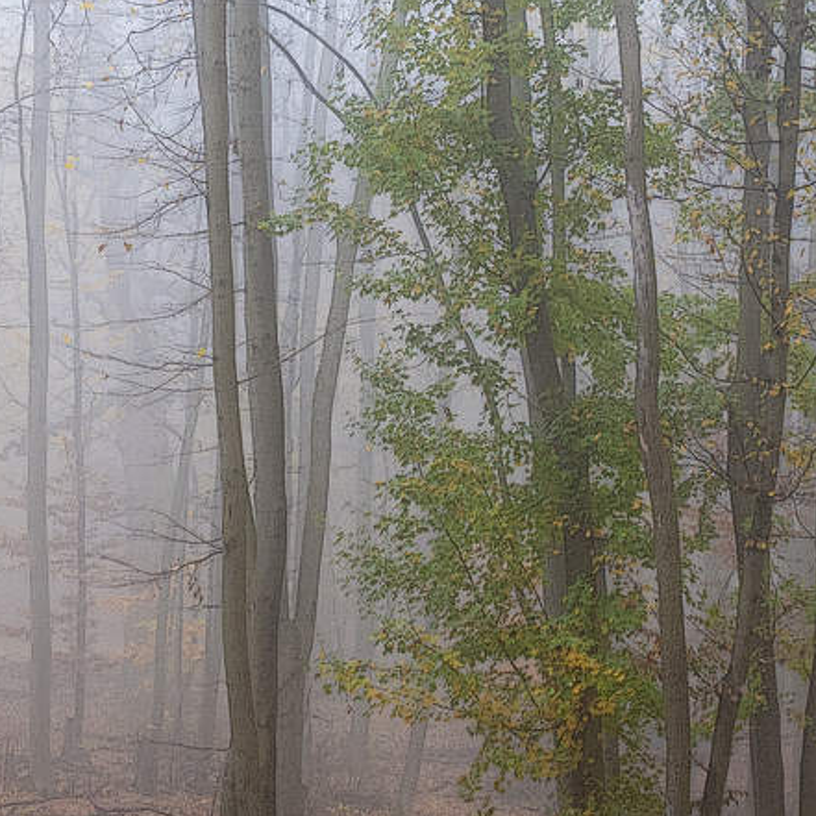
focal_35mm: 89
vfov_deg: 19.5
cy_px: 424
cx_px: 146
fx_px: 2374
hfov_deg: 19.3
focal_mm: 22
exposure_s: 1/160
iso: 400
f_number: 6.3
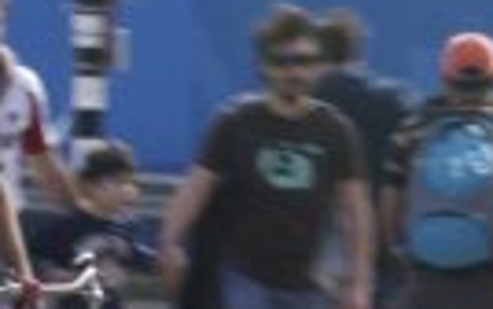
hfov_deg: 6.1
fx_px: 4612
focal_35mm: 343
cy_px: 394
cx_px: 235
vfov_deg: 3.8
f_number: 18
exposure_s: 1/30
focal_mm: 50
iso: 100
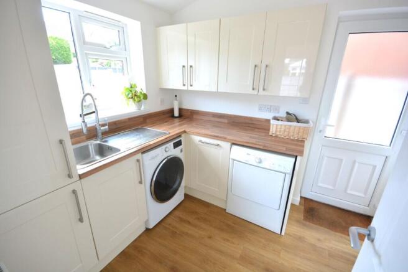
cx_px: 204
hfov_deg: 100.4
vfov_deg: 77.3
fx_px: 170
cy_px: 136
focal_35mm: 15
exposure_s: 1/30
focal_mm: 10
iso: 400
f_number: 8
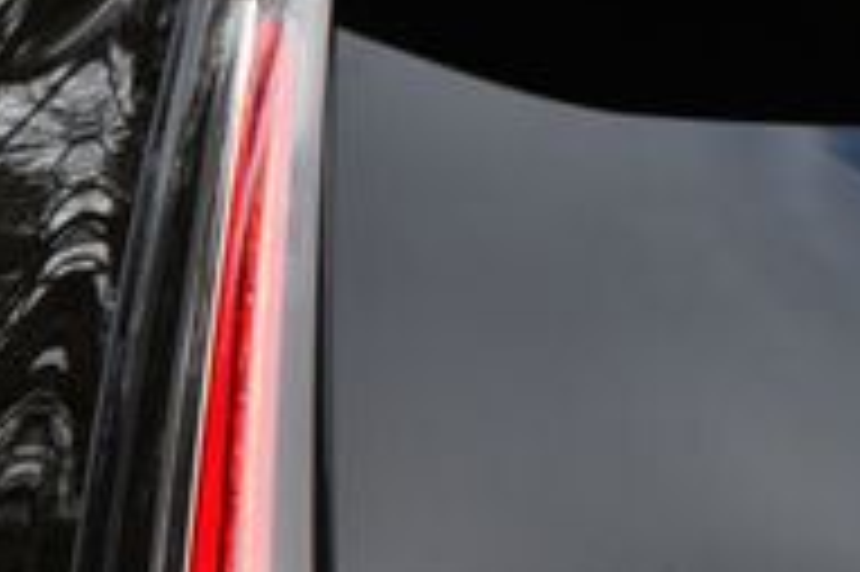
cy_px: 694
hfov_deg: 3.2
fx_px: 15562
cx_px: 189
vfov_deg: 2.1
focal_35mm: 652
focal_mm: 130
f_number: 6.3
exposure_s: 1/250
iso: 200
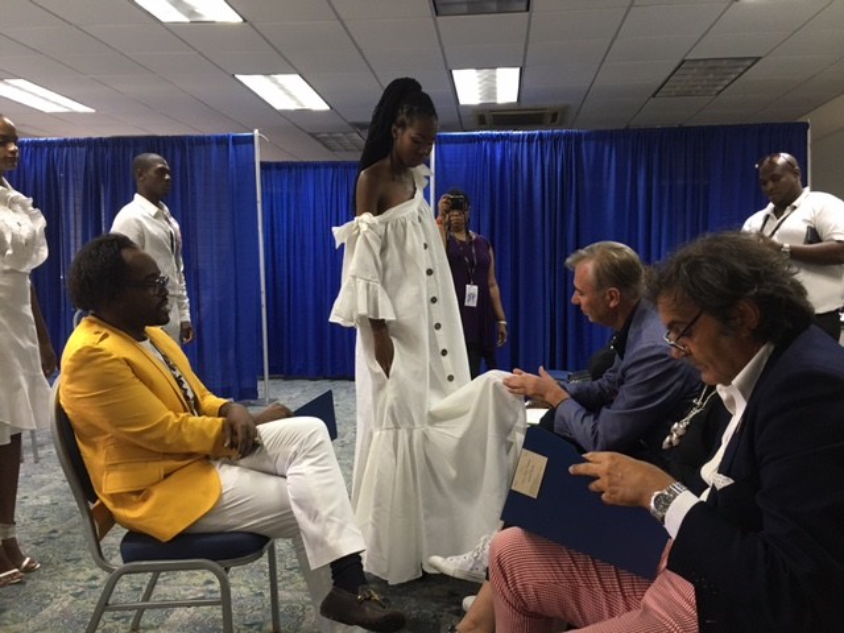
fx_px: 707
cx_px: 422
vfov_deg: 48.2
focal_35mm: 29
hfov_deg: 61.7
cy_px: 316
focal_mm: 4.15
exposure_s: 1/33
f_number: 2.2
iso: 160
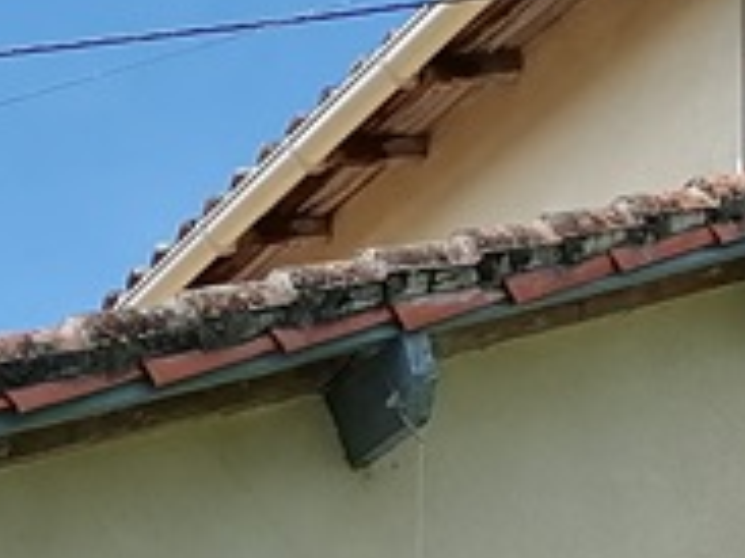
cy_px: 1336
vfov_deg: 9.3
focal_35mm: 142
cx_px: 757
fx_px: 3054
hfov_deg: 13.7
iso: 50
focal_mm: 5.3
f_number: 1.8
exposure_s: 1/953
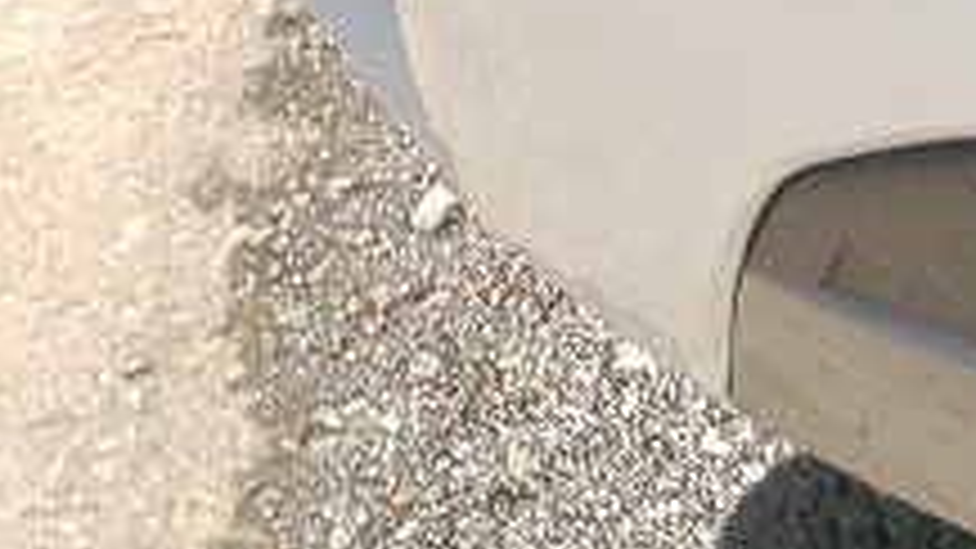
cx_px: 3193
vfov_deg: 5.1
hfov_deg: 8.3
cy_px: -1678
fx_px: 5408
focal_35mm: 209
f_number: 1.5
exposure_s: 1/1111
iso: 50
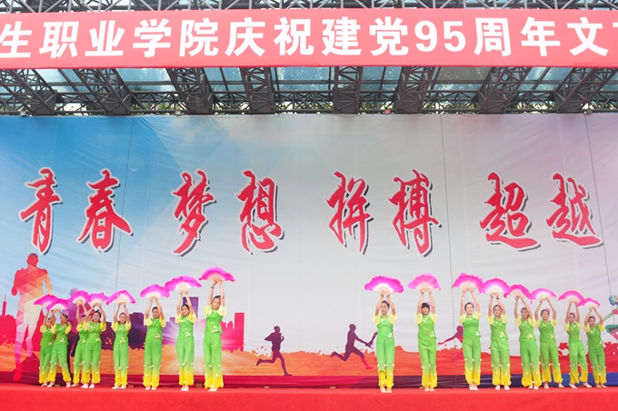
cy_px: 206
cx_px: 309
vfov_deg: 36.8
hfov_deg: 53.2
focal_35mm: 36
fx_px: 617
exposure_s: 1/200
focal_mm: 24
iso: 250
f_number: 3.5
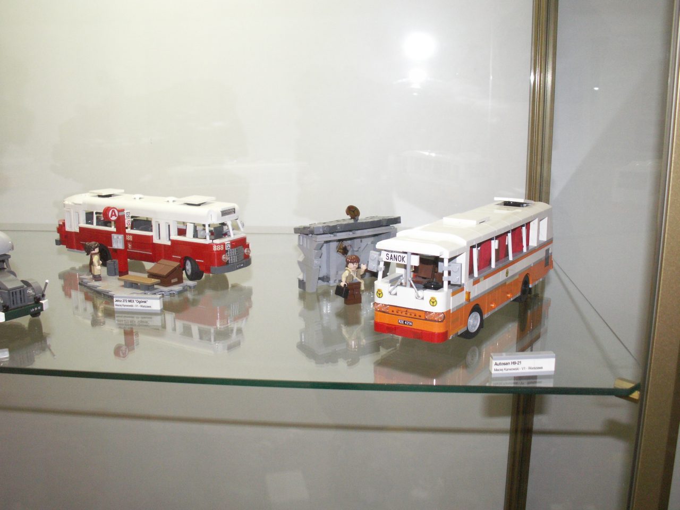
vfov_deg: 40.7
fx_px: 688
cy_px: 255
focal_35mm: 35
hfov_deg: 52.6
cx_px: 340
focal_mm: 5.86
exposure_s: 1/60
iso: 160
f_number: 2.8
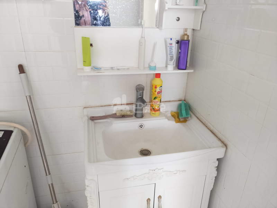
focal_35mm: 25
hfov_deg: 69.4
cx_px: 138
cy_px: 104
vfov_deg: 54.9
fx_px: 200
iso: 200
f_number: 1.8
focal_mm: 4.36
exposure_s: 1/14
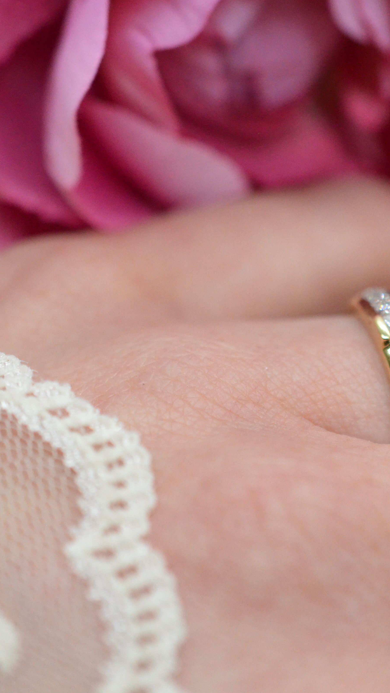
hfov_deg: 12.3
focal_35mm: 97
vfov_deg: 22.0
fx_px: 1783
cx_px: 395
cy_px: 344
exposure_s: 1/2000
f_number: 4
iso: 3200
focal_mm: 40
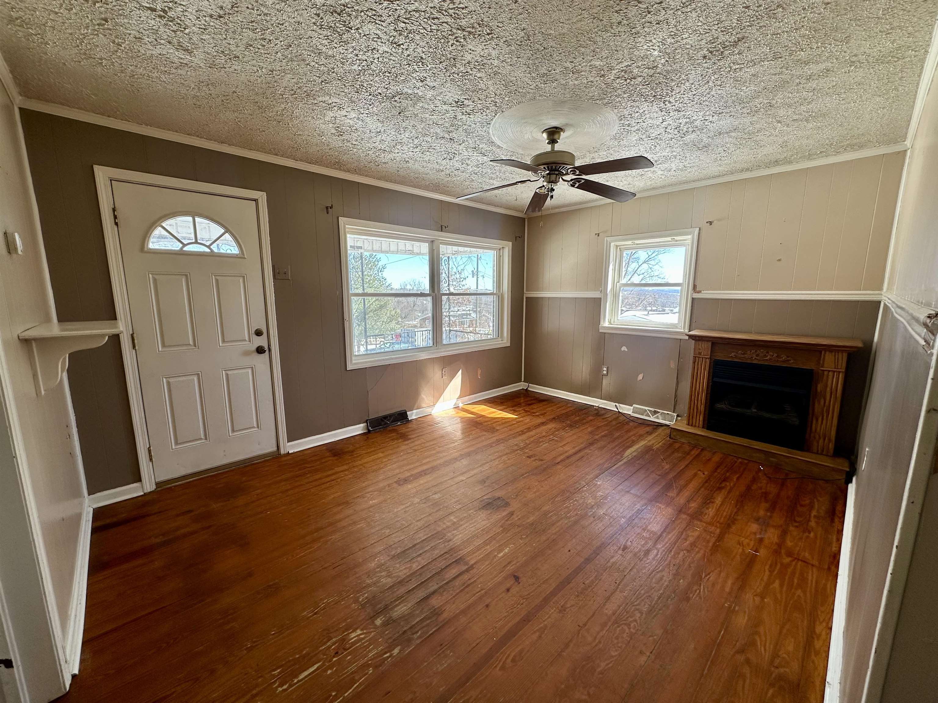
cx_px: 469
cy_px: 352
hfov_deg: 102.1
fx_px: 379
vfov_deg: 85.7
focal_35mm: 14
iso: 40
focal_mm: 2.22
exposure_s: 1/166
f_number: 2.2
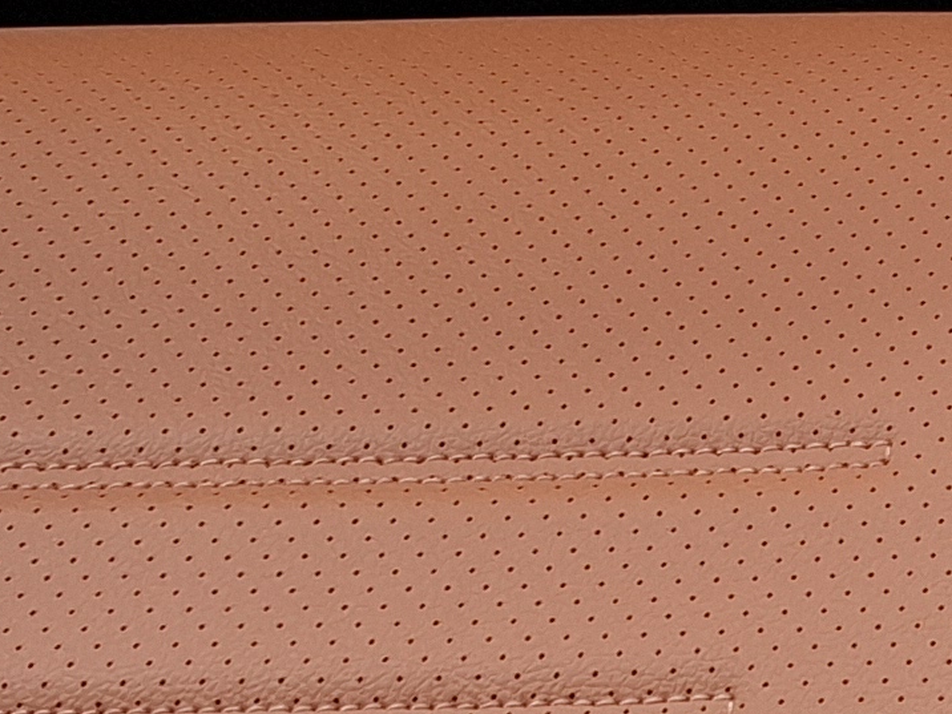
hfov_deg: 12.9
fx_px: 3603
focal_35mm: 131
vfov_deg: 10.1
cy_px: -913
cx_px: 1949
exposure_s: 1/100
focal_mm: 5.54
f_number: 1.8
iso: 80
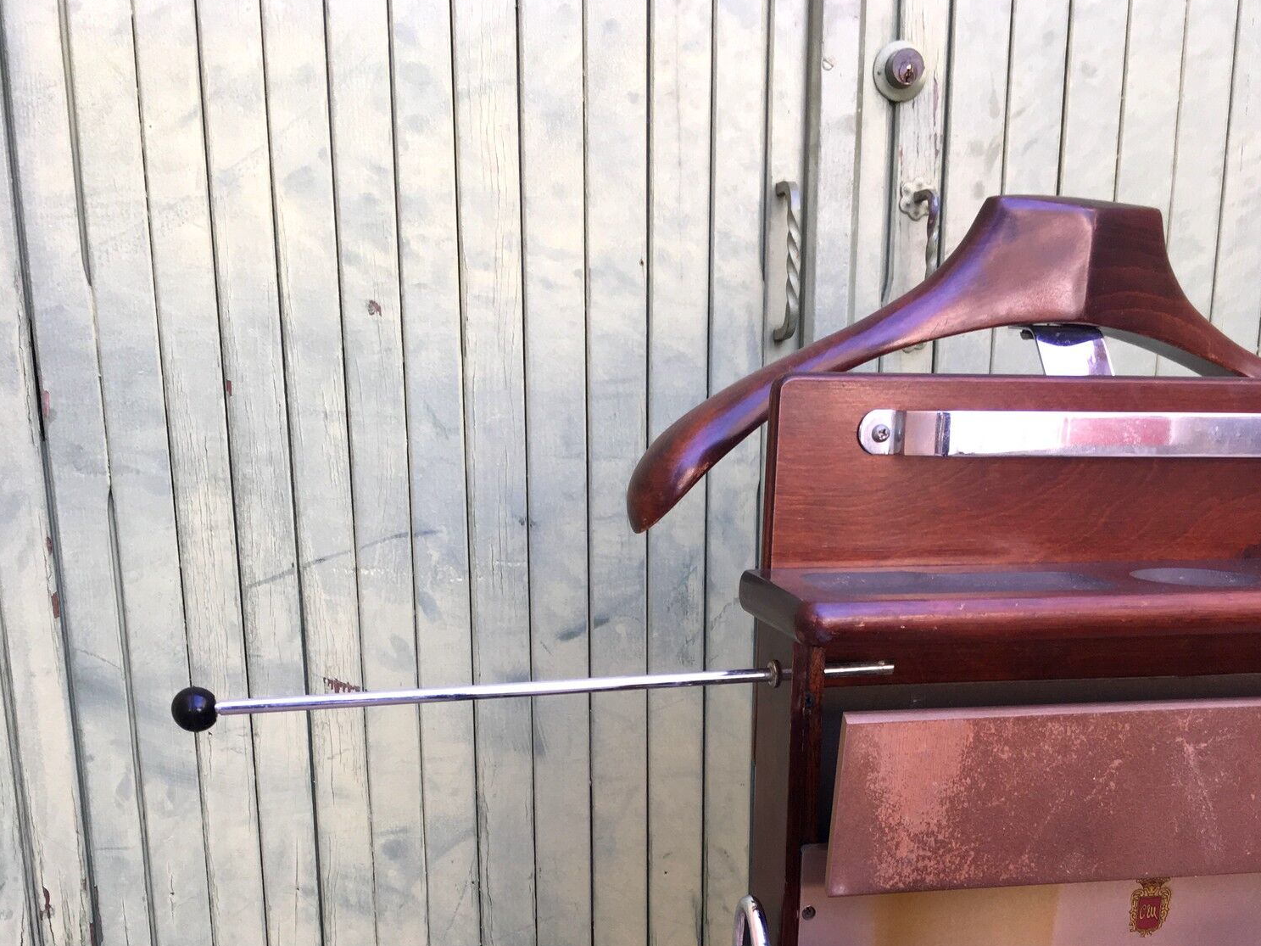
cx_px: 634
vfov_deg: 35.2
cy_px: 809
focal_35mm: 39
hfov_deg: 47.9
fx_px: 1421
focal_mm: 4.15
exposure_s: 1/100
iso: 40
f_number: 2.2
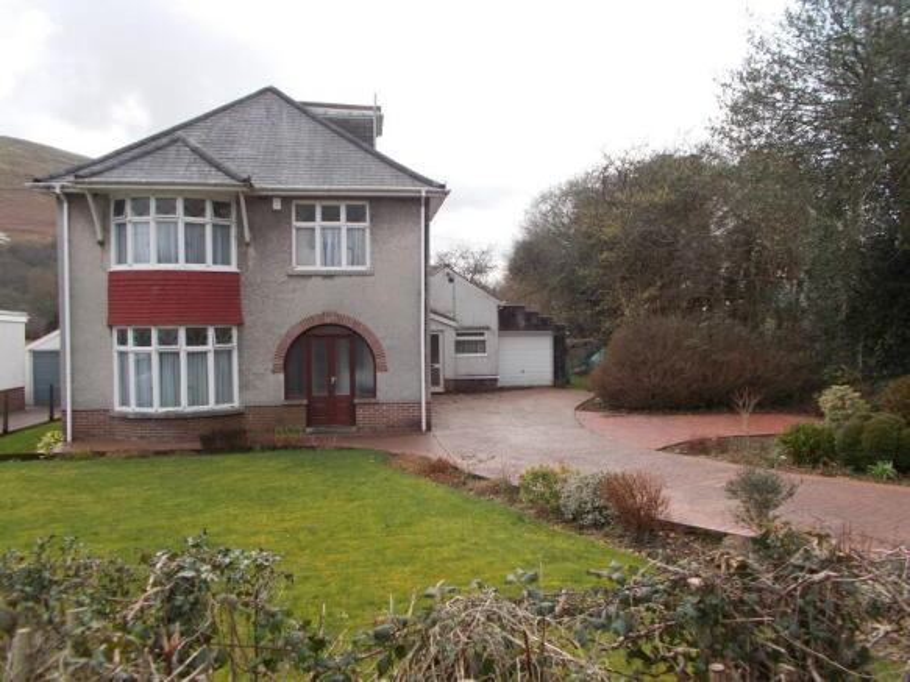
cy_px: 341
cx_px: 455
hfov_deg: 67.3
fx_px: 683
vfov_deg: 53.0
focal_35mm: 26
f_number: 3.2
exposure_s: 1/320
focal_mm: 4.6
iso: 80
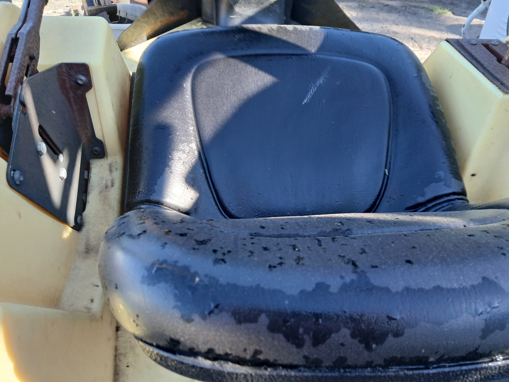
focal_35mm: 26
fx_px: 382
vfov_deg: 53.1
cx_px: 254
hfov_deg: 67.3
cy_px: 191
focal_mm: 3.98
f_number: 1.8
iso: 32
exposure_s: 1/60
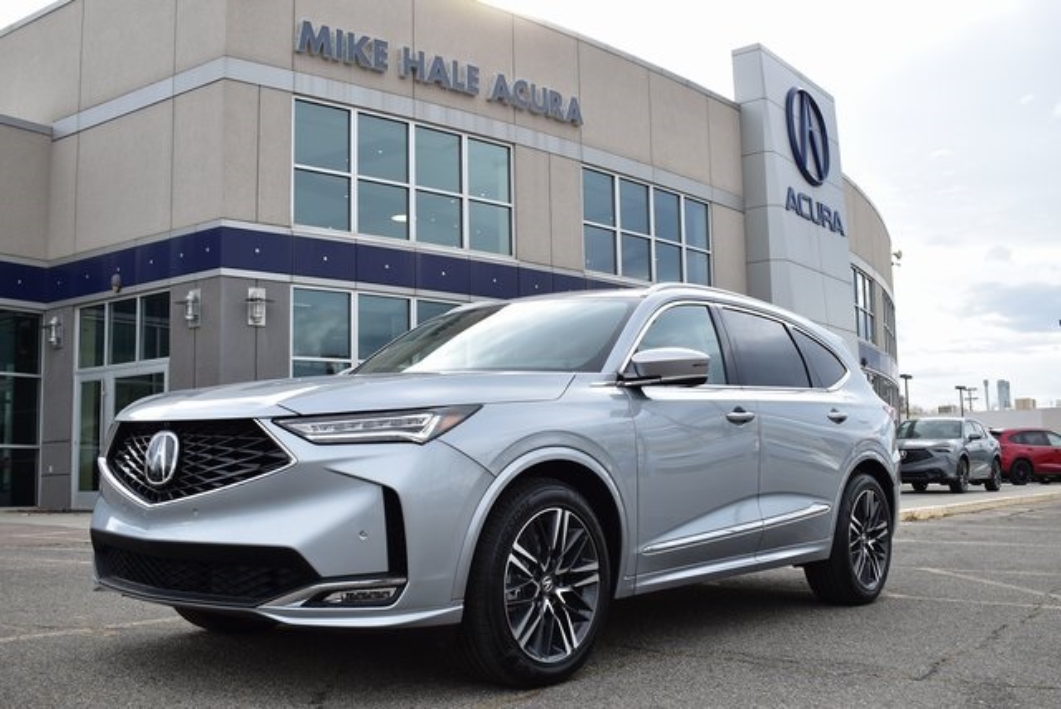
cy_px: 354
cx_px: 530
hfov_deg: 51.2
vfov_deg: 35.6
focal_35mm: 38
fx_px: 1106
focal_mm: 25
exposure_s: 1/160
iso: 100
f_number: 6.3
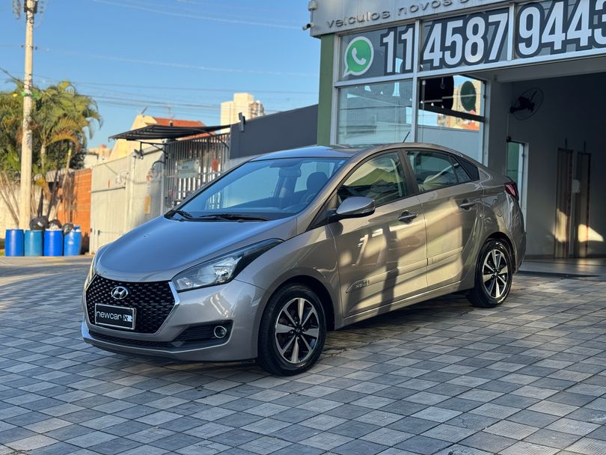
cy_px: 228
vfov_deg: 30.3
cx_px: 303
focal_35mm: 48
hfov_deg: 39.6
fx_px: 841
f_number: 1.78
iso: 64
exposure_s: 1/792
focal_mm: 6.76
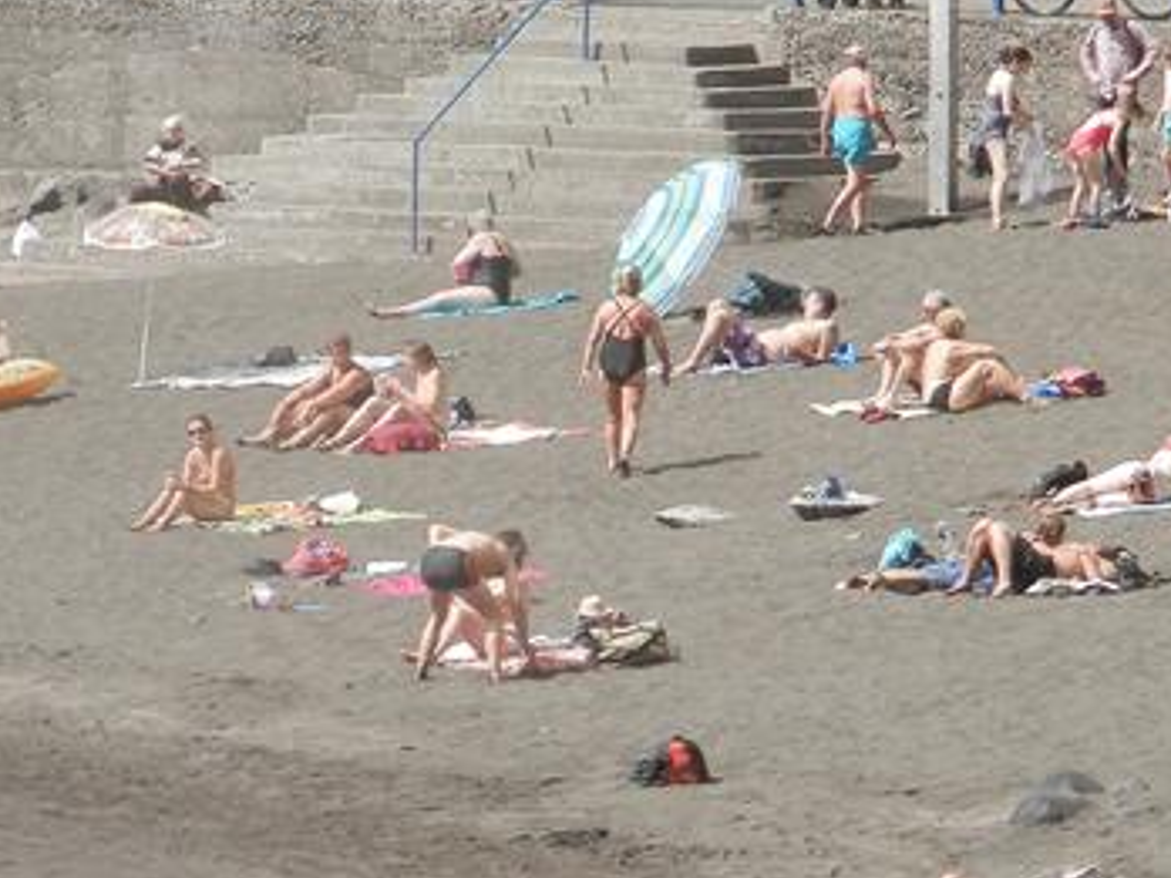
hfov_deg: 3.7
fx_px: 17929
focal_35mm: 530
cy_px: 935
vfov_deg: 2.8
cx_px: 454
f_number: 5.1
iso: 80
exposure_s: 1/400
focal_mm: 32.1
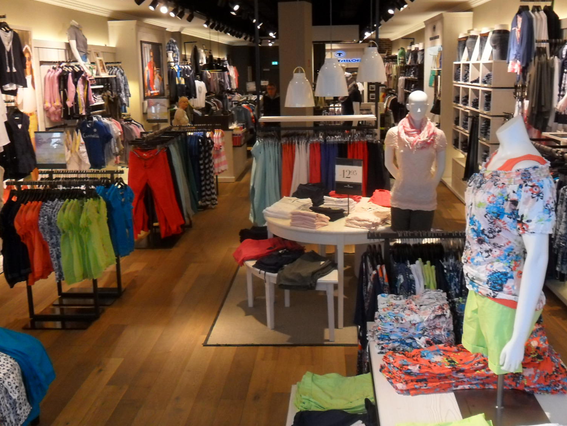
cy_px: 179
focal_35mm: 37
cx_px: 296
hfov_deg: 50.1
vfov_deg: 38.6
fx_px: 606
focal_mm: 4.9
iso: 160
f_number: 3.5
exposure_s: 1/45
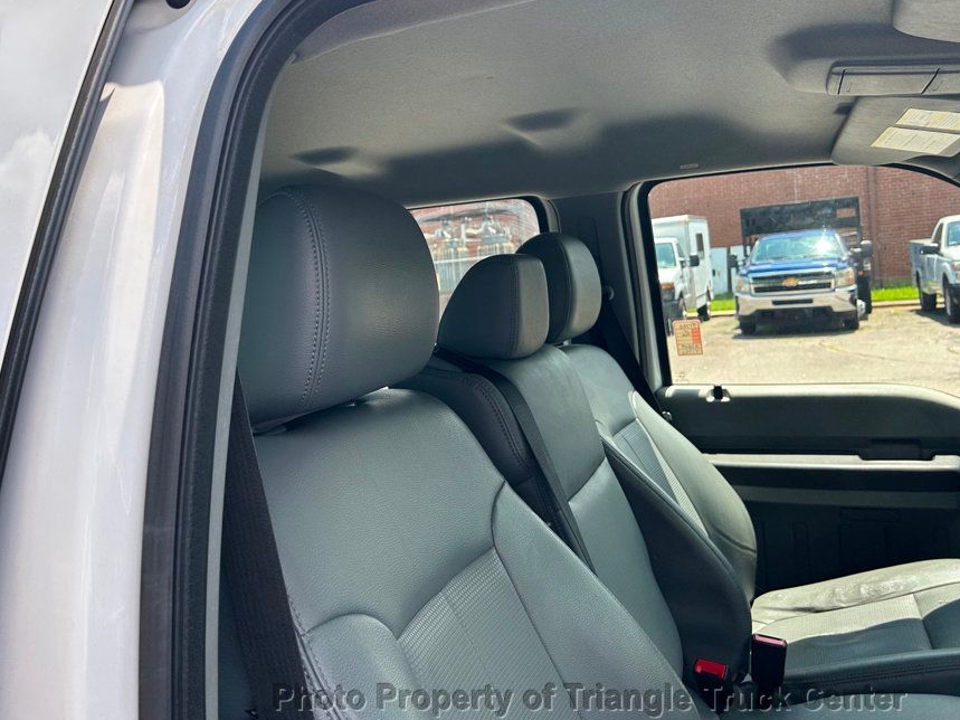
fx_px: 860
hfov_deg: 58.0
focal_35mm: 31
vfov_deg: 45.3
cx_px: 393
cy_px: 306
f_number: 1.5
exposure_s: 1/982
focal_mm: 5.7
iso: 50
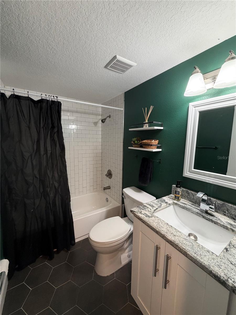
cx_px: 118
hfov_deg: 85.7
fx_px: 127
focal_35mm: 14
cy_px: 158
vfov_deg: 102.1
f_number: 2.2
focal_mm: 2.22
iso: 200
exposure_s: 1/60
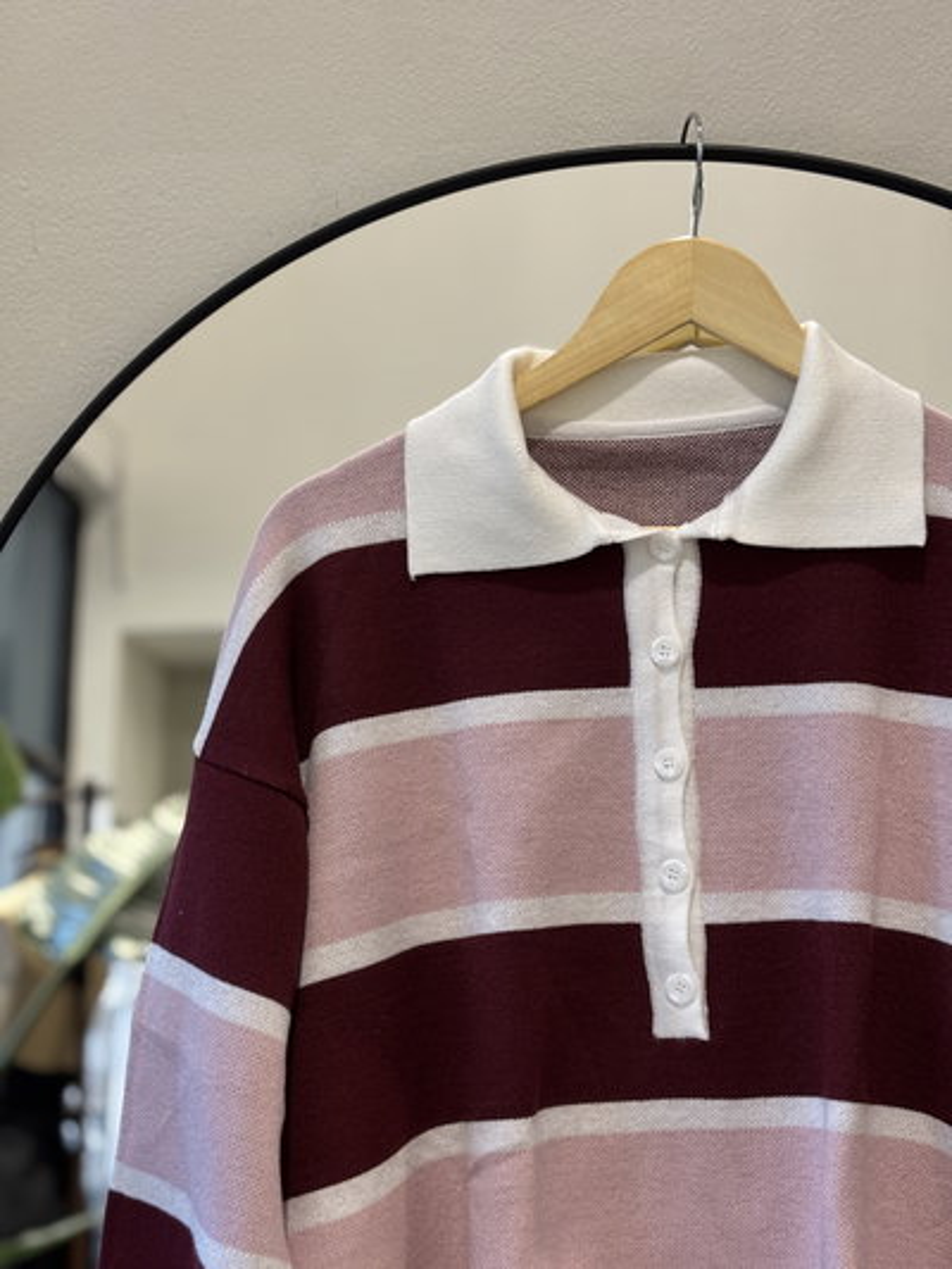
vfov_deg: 36.8
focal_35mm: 52
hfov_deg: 28.0
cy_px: 634
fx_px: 1906
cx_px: 476
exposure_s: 1/50
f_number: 1.6
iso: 100
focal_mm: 5.96
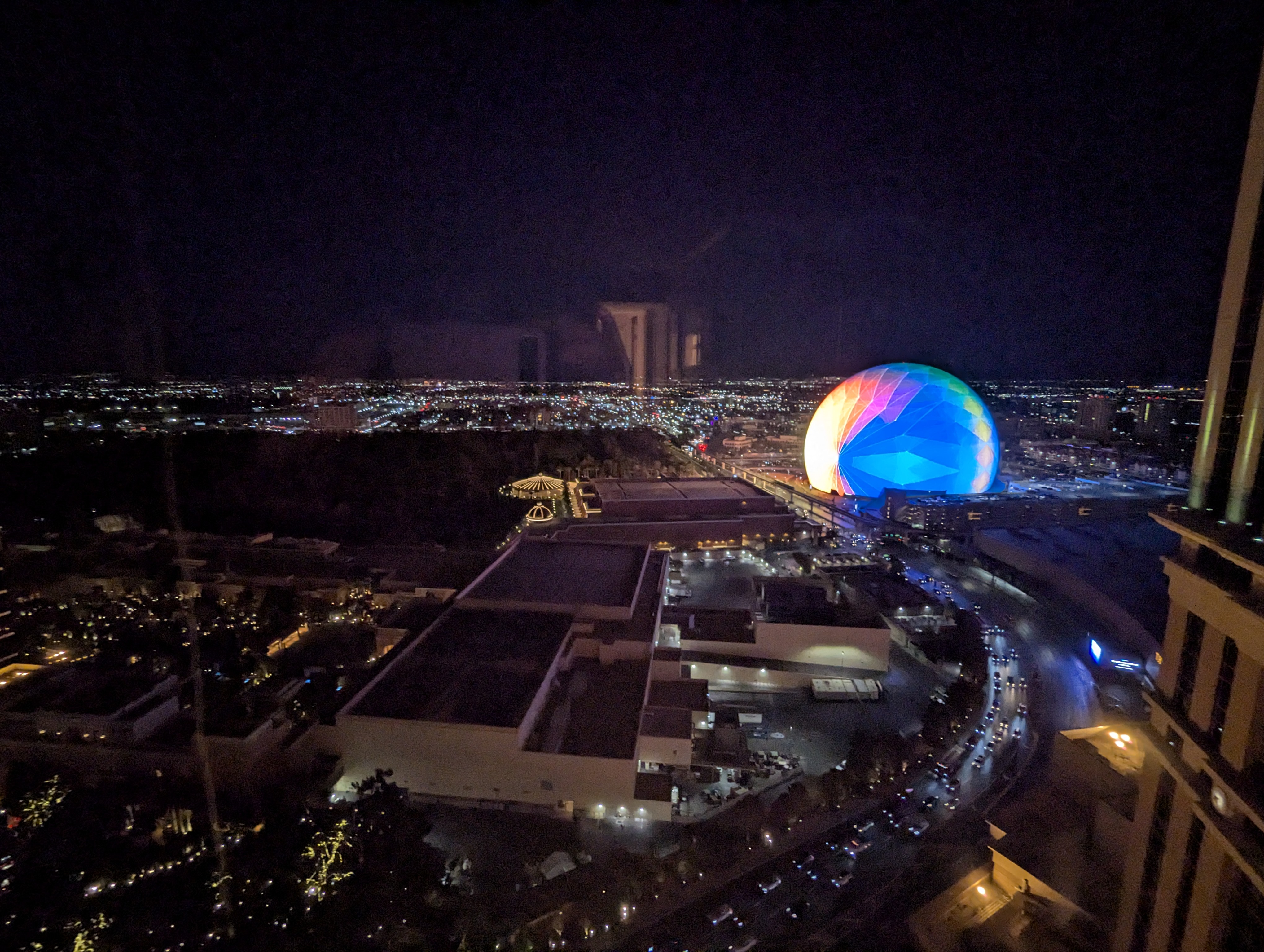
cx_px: 632
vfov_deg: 78.2
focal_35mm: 16
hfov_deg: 94.4
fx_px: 585
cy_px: 476
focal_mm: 2.35
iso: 551
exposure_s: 1/14.9
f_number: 2.2
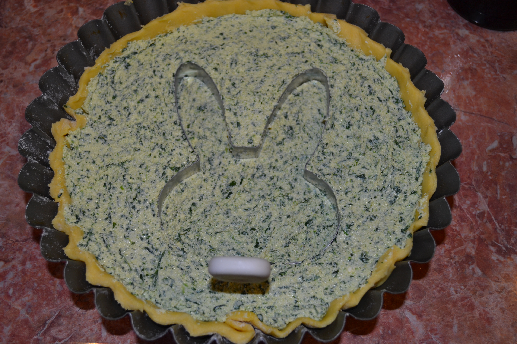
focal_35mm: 39
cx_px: 258
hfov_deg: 49.6
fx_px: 560
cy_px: 172
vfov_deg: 34.2
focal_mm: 26
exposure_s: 1/60
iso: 250
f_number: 4.2
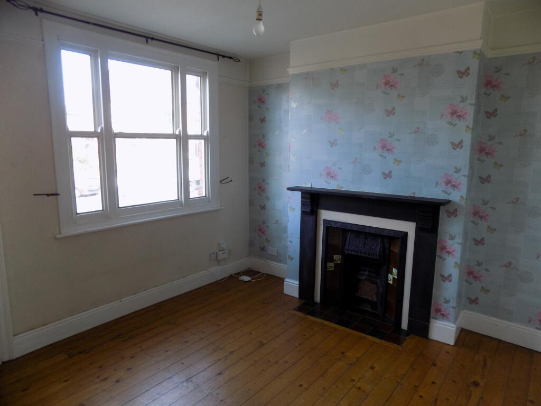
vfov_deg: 58.9
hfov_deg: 73.9
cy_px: 203
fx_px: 359
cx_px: 270
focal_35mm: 23
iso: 100
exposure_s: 1/30
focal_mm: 4
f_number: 3.1
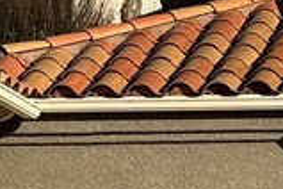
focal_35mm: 321
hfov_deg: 6.4
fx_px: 2523
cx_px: 271
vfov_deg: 4.3
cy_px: 171
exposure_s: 1/7937
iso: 80
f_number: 1.78
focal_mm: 6.76
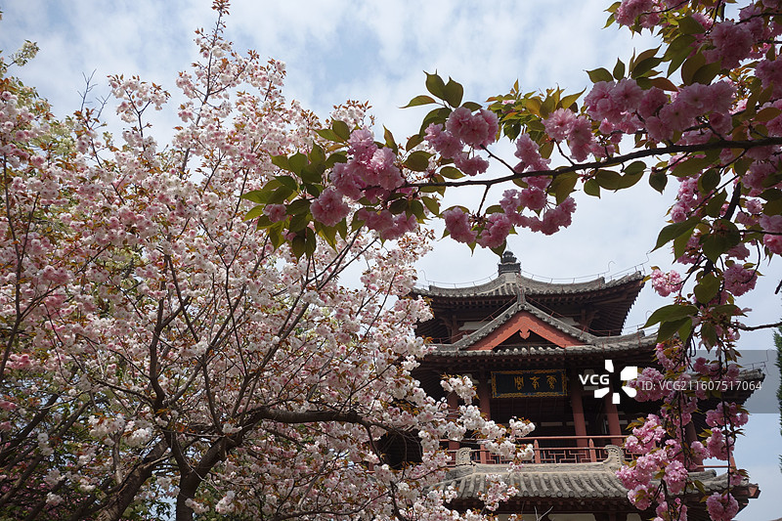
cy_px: 260
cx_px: 391
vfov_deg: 42.3
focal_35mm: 31
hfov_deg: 60.3
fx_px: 673
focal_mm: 11.46
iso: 125
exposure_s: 1/800
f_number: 5.6
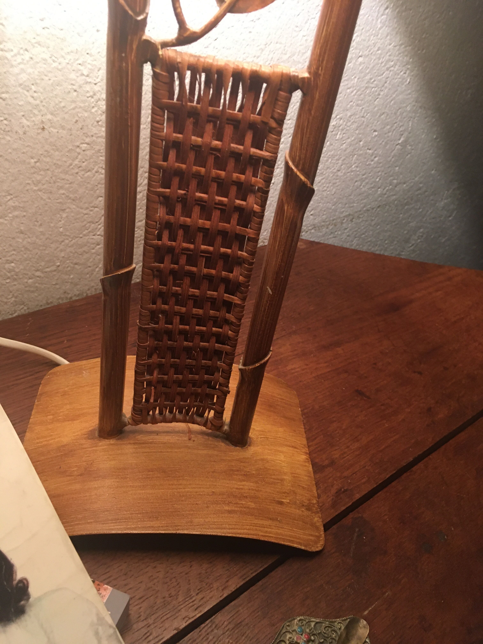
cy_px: 322
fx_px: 540
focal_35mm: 29
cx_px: 242
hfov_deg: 48.2
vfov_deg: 61.7
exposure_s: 1/33
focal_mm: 4.15
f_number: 2.2
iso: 200
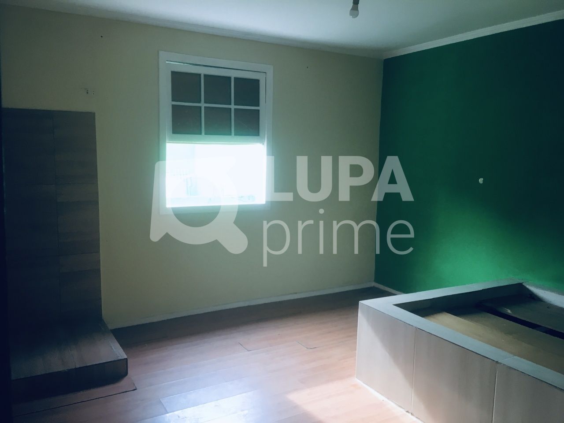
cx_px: 282
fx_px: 472
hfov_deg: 61.7
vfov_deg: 48.2
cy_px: 212
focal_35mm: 29
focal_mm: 4.15
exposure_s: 1/30
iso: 25
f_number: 2.2
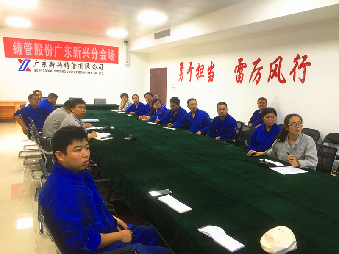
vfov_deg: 48.2
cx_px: 170
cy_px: 127
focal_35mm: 29
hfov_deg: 61.7
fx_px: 284
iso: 125
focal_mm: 4.15
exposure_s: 1/33
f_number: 2.2
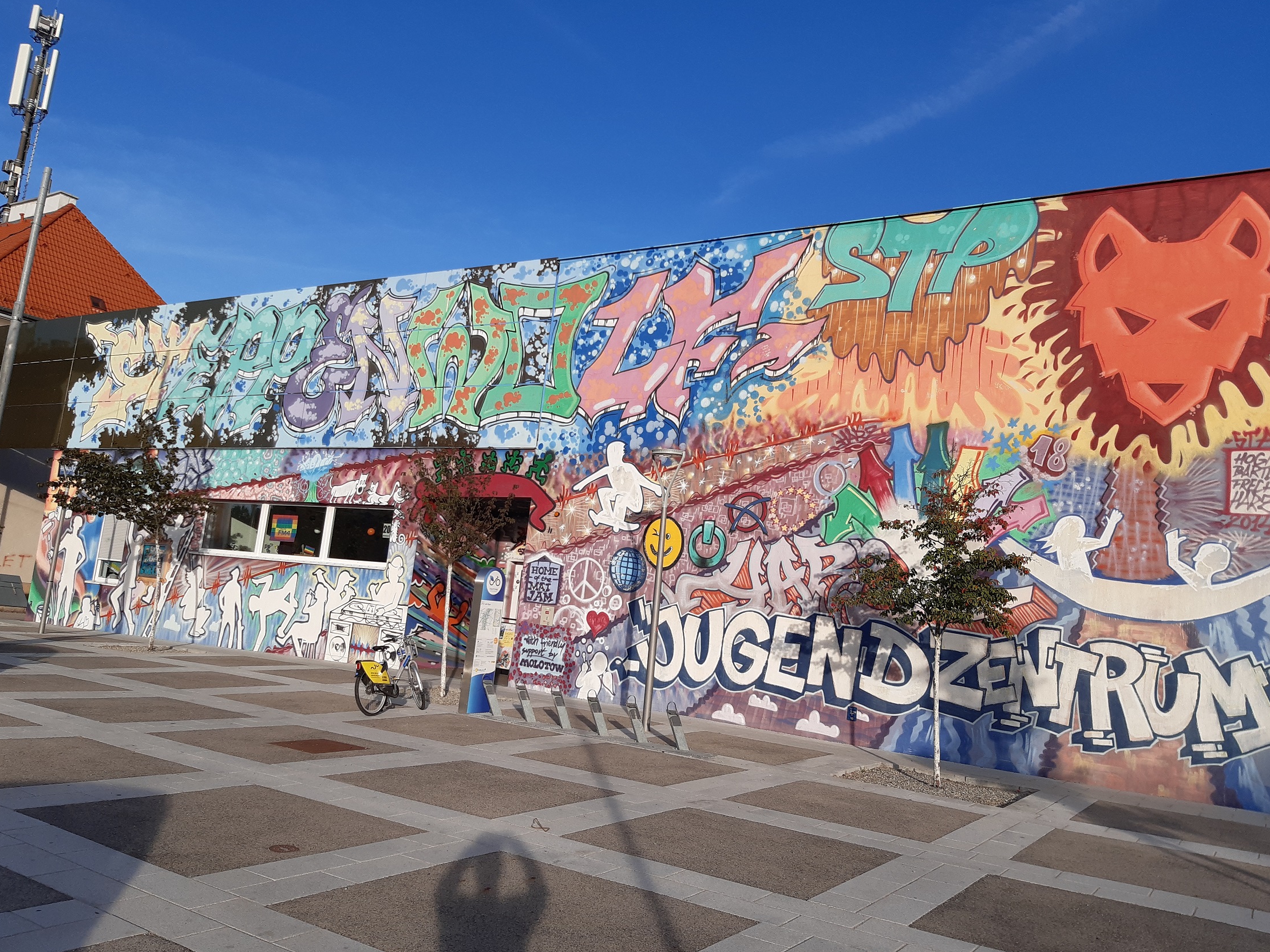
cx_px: 644
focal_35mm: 27
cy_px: 460
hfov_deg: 65.3
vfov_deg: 51.3
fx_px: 991
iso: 40
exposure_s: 1/1453
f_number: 1.7
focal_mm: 3.92
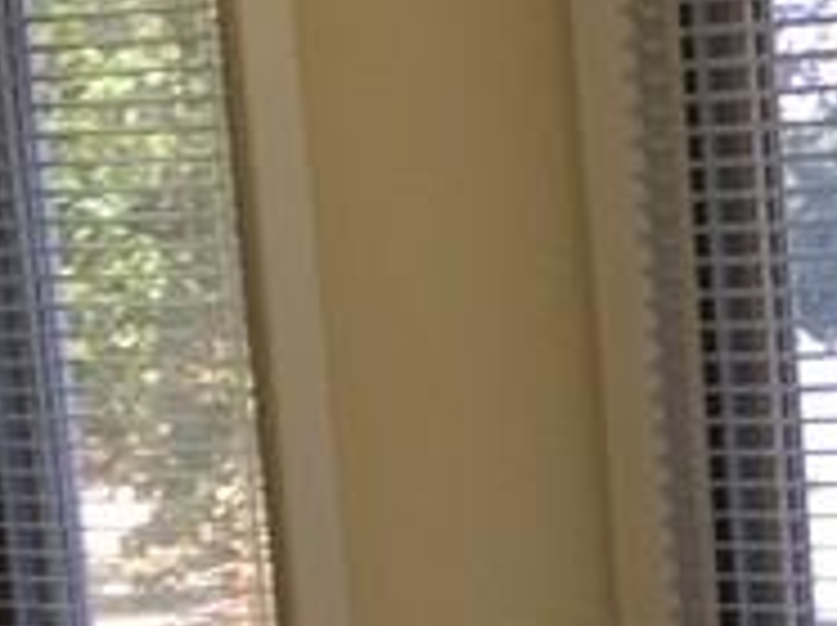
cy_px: 1247
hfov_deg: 11.8
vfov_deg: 8.7
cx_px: 1256
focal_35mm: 160
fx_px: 3864
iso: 32
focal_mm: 4.15
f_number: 2.2
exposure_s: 1/60
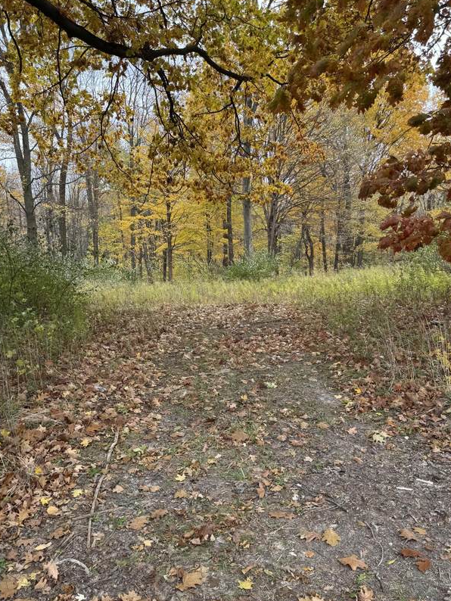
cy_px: 316
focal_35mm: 29
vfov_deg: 61.6
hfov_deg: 48.2
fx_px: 504
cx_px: 238
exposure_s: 1/518
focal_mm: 6.76
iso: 80
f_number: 1.78
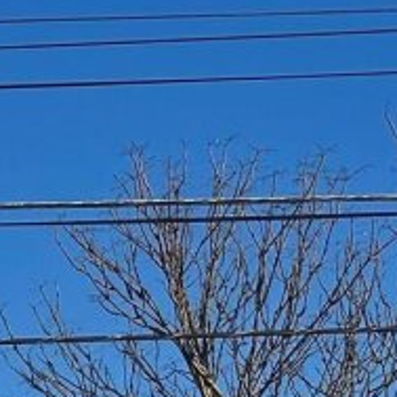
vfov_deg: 11.5
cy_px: 832
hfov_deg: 9.7
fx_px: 1752
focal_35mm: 135
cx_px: -813
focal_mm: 6.86
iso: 80
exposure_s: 1/4762
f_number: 1.78
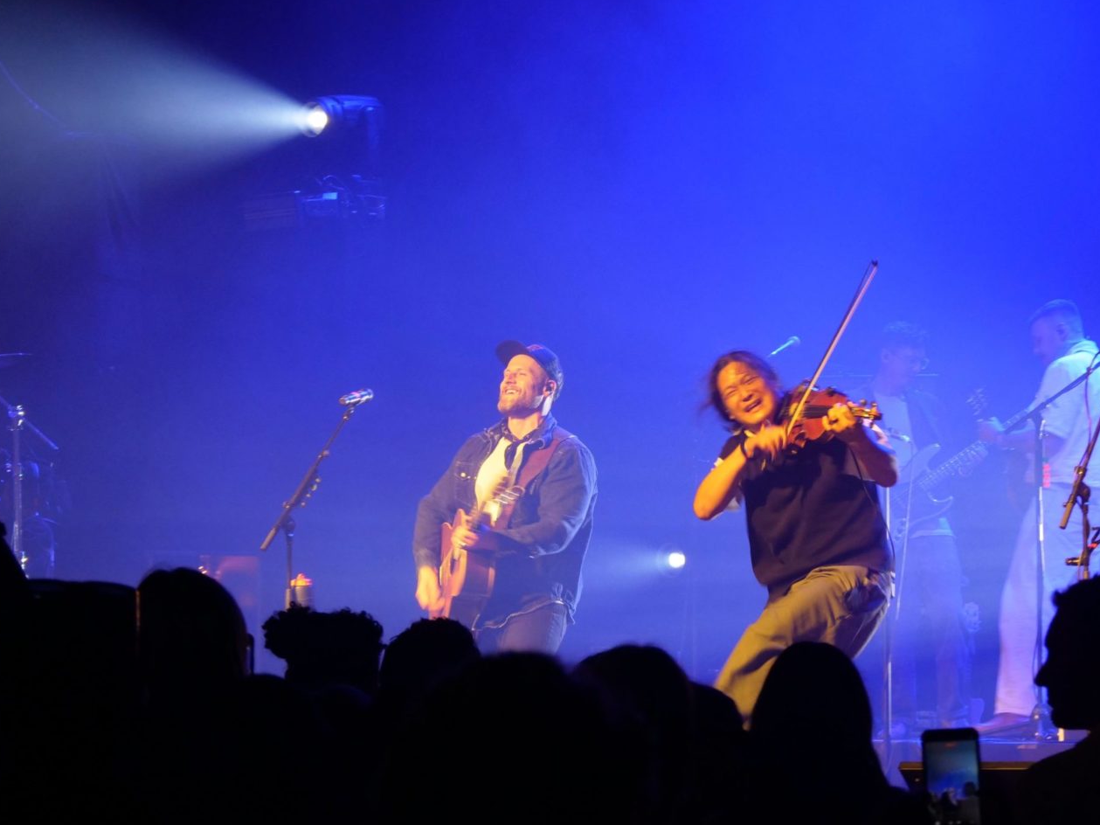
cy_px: 412
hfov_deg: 13.8
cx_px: 661
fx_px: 4544
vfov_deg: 10.4
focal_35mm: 143
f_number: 5.6
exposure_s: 1/50
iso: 800
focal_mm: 50
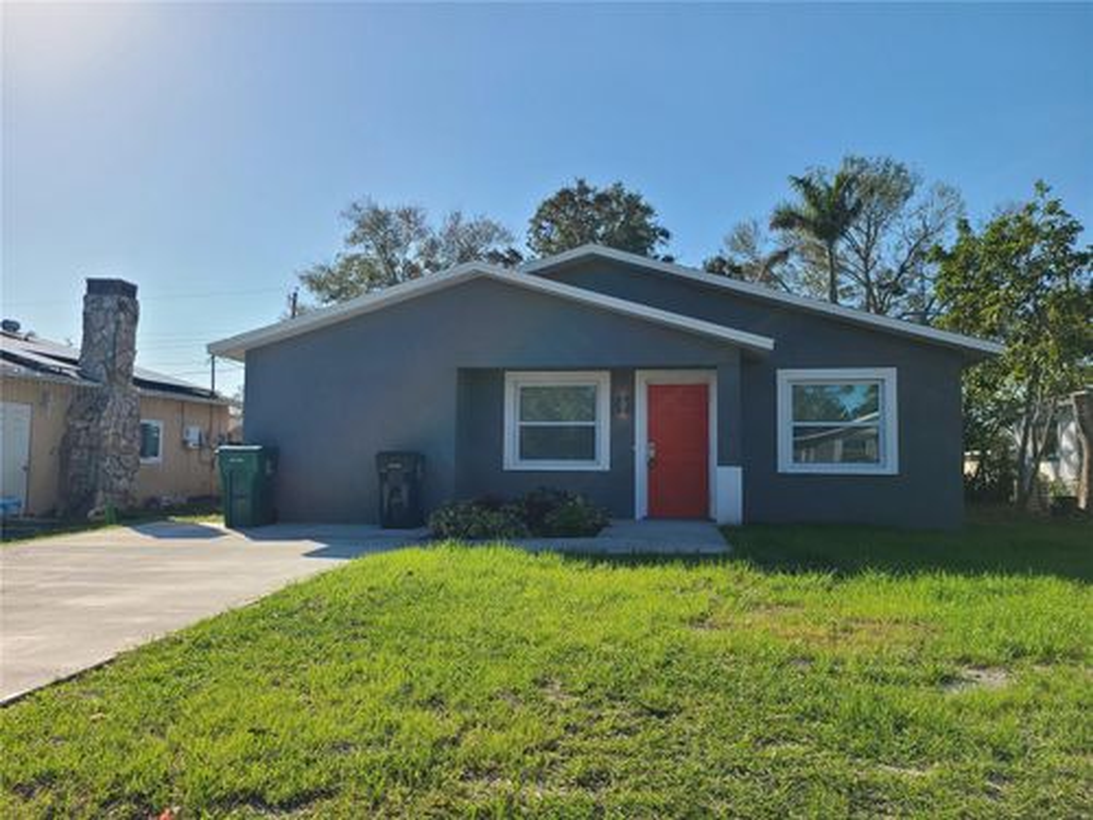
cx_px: 546
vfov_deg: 53.1
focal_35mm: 26
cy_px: 410
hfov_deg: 67.3
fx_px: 821
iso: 40
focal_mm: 5.4
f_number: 1.8
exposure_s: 1/2436
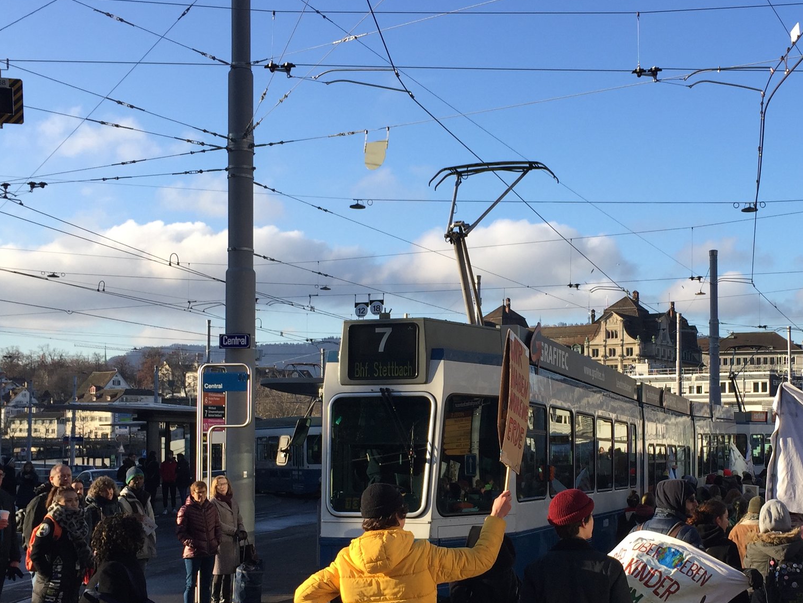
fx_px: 1114
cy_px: 389
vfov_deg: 30.1
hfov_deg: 39.4
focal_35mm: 48
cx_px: 502
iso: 32
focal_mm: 4.15
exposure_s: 1/807
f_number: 2.2
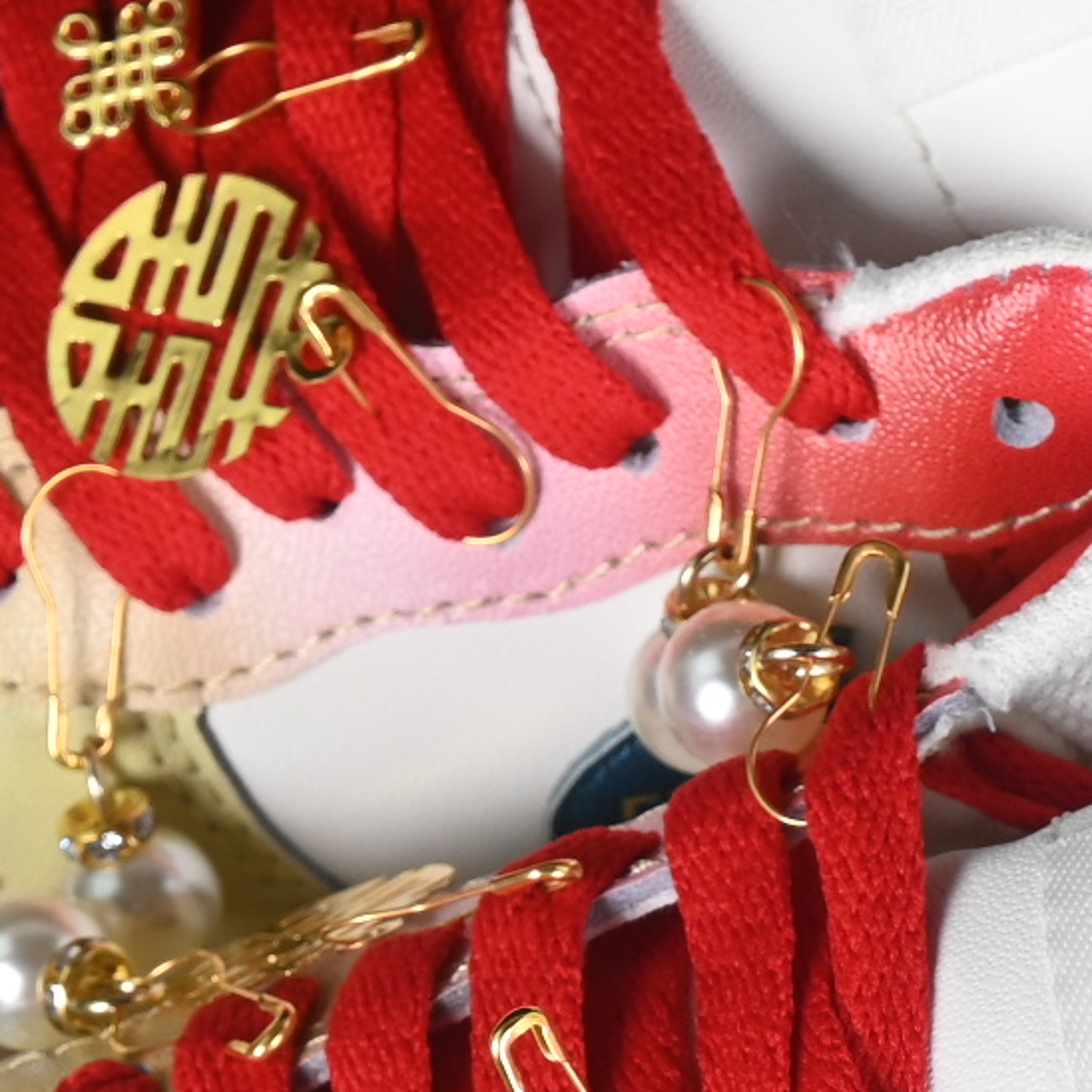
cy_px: 1016
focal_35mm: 324
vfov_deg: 5.4
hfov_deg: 5.4
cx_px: 586
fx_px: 11564
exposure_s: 1/80
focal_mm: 50
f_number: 7.1
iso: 160
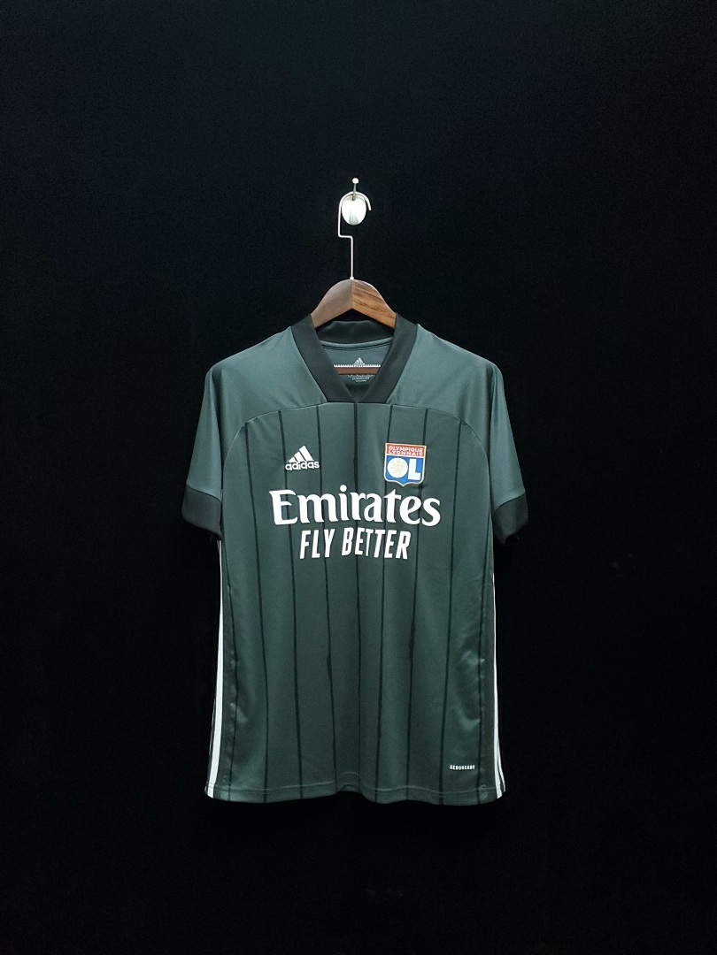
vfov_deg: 67.3
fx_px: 718
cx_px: 358
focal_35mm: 26
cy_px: 478
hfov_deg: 53.1
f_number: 1.5
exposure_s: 1/30
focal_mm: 4.3
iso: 500
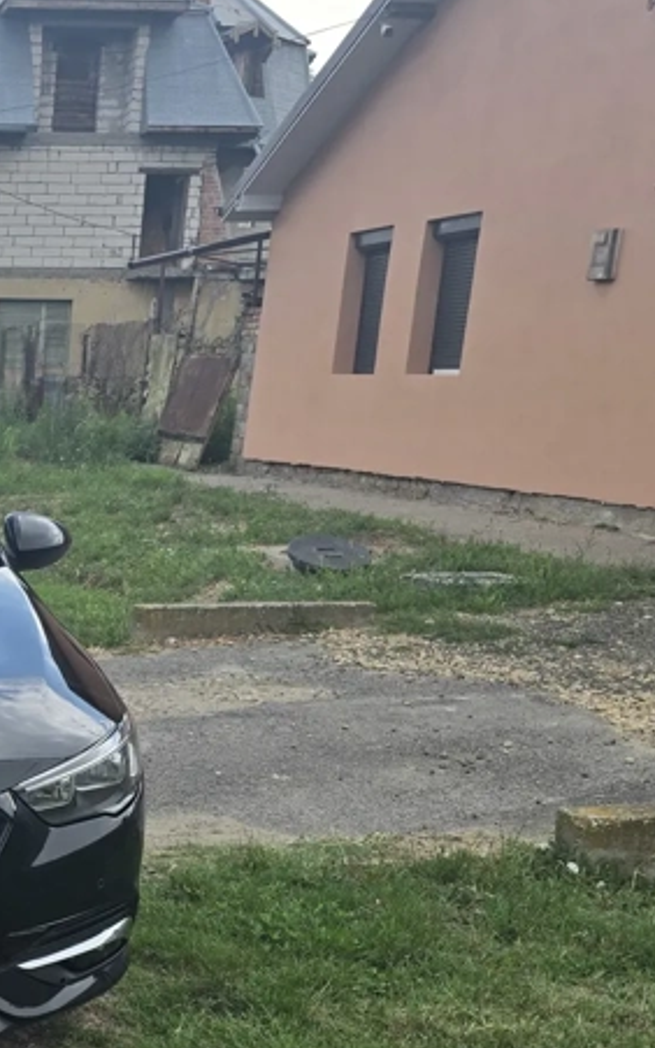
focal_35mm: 54
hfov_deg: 21.1
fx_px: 1542
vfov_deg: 36.3
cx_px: -258
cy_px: 834
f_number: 1.7
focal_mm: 6.3
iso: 12
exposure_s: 1/276
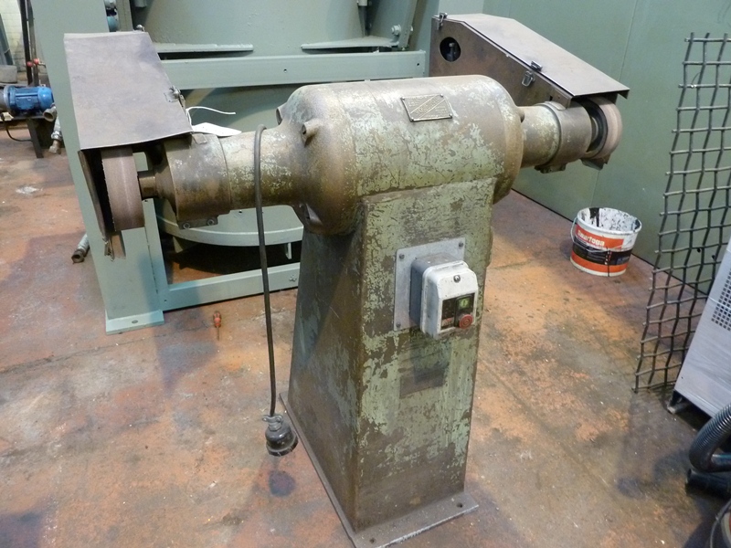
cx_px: 366
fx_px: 528
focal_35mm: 25
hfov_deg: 69.4
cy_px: 274
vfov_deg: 54.9
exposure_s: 1/8
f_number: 3.3
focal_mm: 4.1
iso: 400
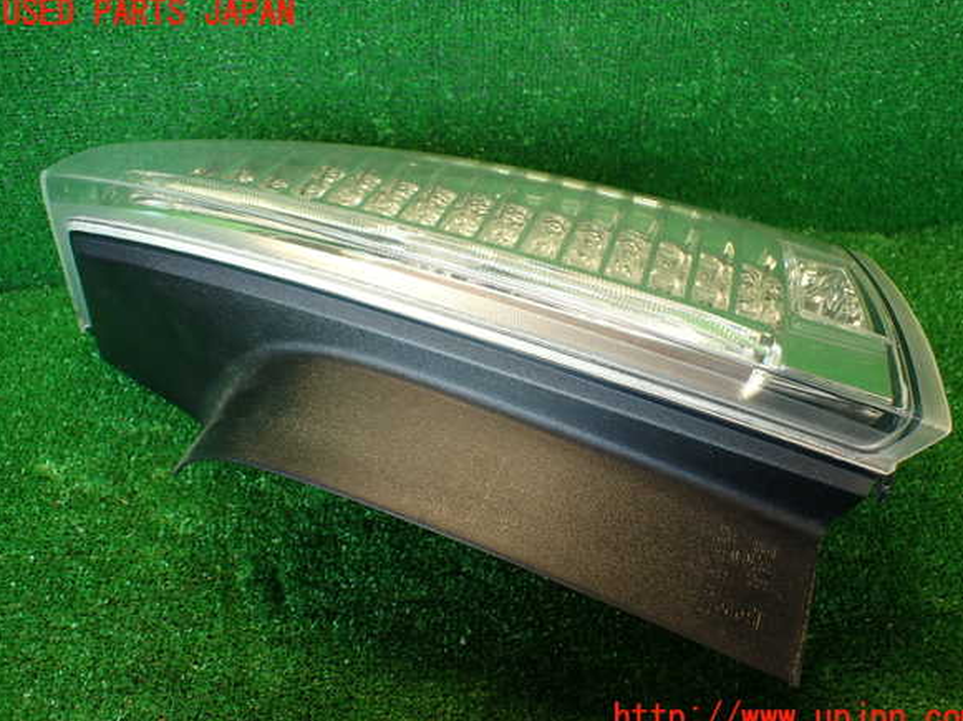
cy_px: 366
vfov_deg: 45.4
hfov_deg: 58.4
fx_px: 862
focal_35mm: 31
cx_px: 491
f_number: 2.3
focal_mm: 5.4
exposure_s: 1/40
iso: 200
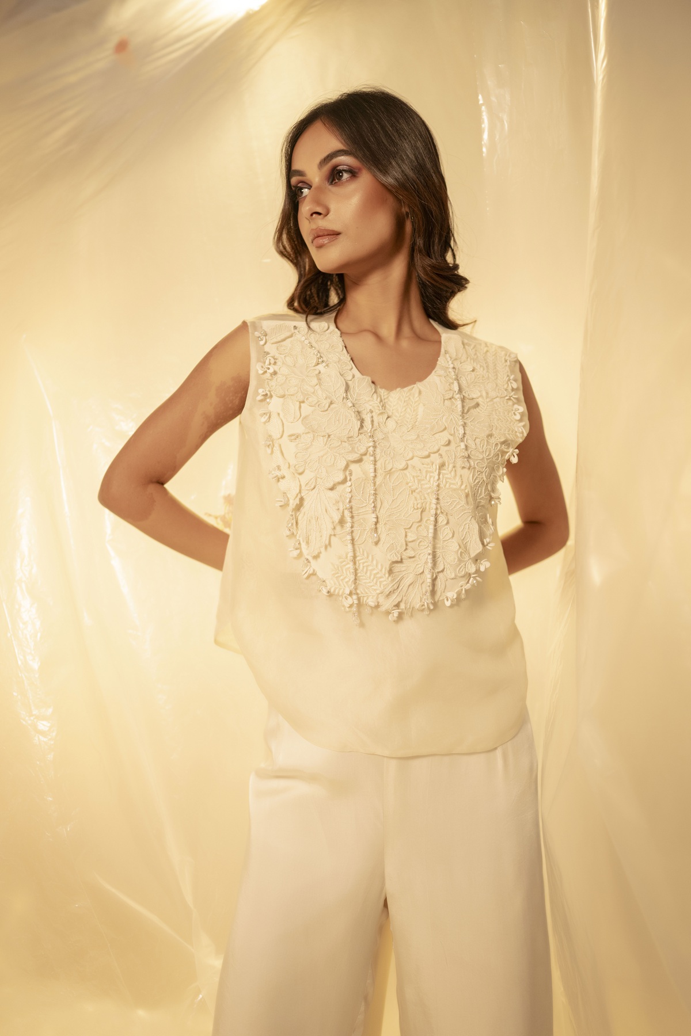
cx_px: 346
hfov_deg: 37.9
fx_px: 1008
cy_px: 518
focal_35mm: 35
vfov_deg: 54.4
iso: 500
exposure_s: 1/640
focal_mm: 35
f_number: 1.8
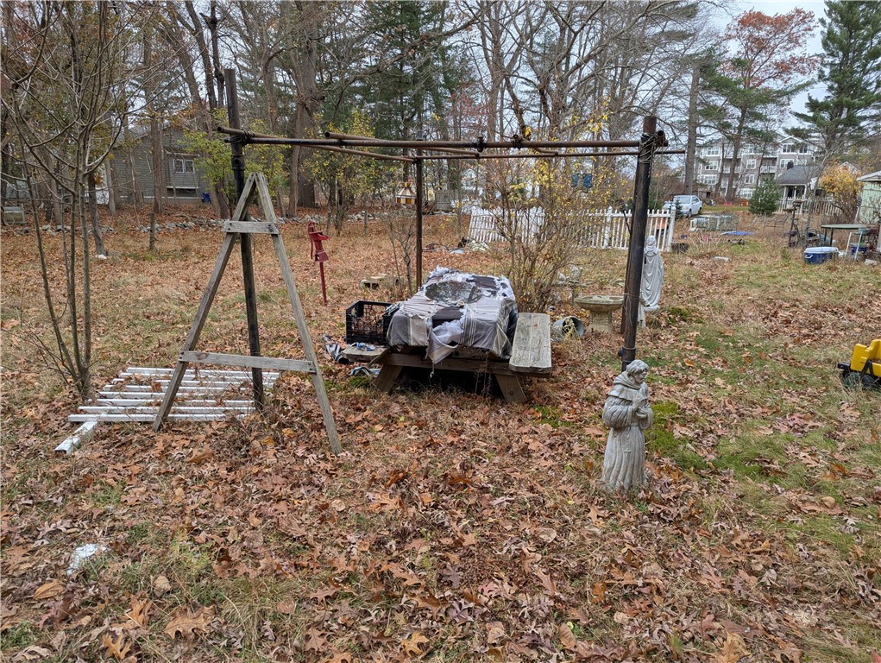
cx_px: 440
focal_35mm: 24
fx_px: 611
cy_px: 332
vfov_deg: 56.9
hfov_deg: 71.5
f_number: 1.85
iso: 35
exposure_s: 1/191
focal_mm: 6.81
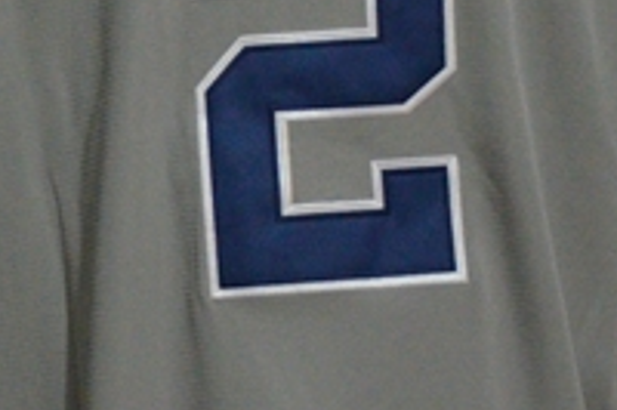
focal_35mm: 270
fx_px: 4624
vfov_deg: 5.1
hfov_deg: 7.5
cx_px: -219
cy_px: 145
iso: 4000
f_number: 4.5
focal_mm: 45
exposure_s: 1/60
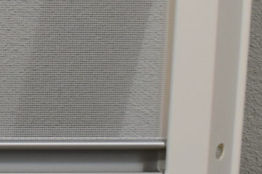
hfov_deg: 8.6
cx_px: -411
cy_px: -39
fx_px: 1565
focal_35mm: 215
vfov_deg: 6.3
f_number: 5.6
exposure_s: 1/125
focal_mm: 22
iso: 280
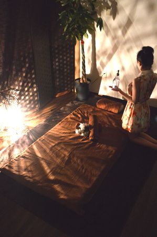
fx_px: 216
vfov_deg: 57.3
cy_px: 118
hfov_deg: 39.9
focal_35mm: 33
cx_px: 78
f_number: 3.8
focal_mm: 22
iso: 3200
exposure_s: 1/4
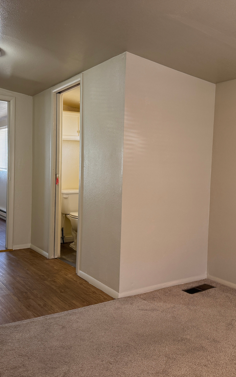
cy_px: 188
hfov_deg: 37.2
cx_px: 131
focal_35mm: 34
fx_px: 350
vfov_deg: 56.7
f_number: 1.78
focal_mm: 6.76
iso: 160
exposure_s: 1/120
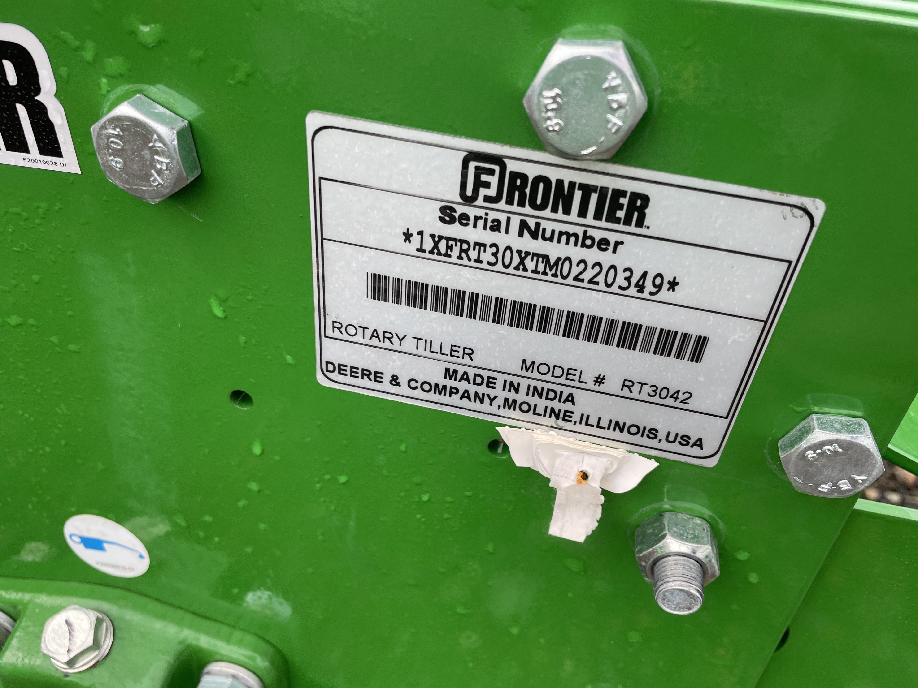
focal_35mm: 27
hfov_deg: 65.3
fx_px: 716
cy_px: 353
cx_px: 462
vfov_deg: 51.3
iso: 32
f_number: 1.6
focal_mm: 4.2
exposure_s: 1/329
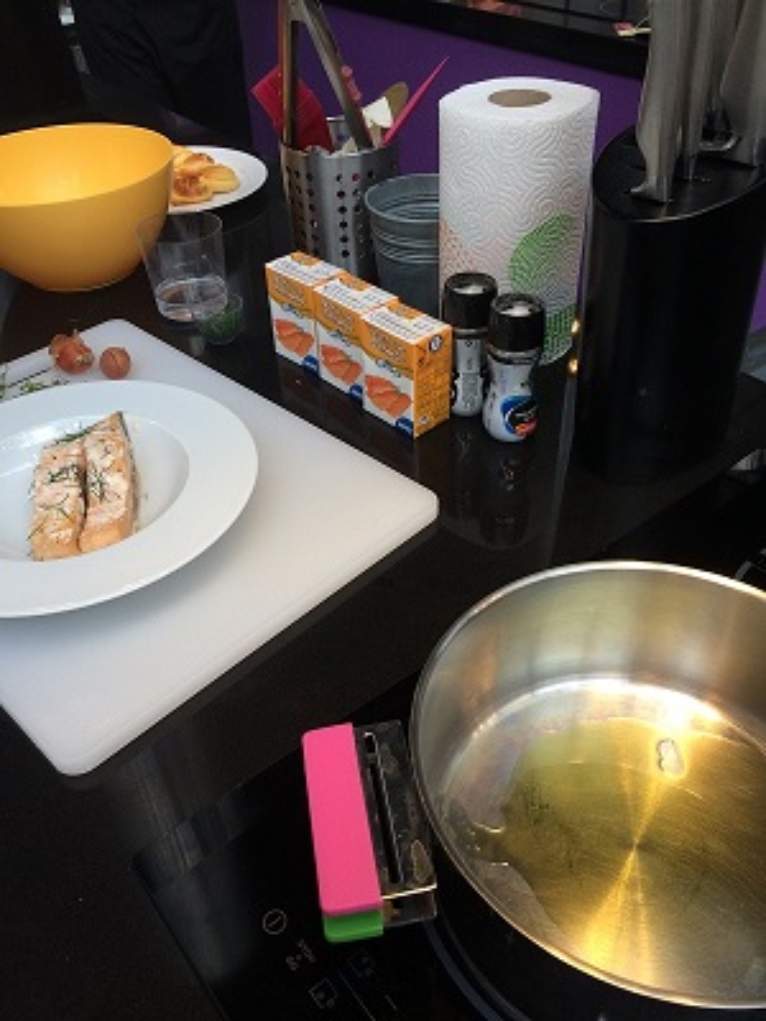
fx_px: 885
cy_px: 510
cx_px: 383
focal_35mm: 30
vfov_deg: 60.0
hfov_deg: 46.8
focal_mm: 4.12
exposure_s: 1/120
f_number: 2.2
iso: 64
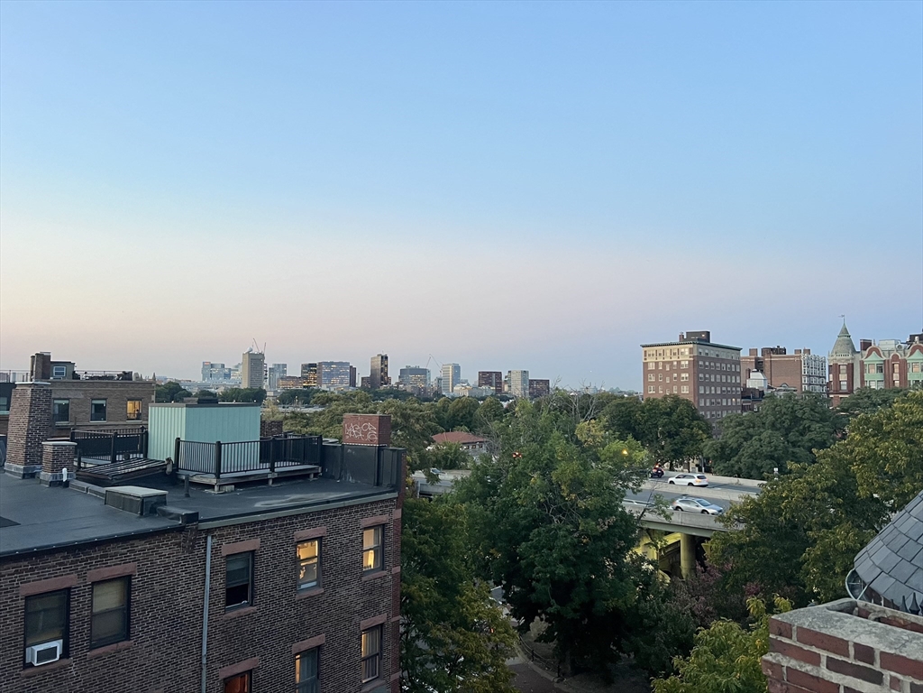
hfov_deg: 67.3
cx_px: 462
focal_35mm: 26
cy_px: 346
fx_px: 693
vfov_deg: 53.1
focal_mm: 5.7
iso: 125
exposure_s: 1/77
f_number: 1.5
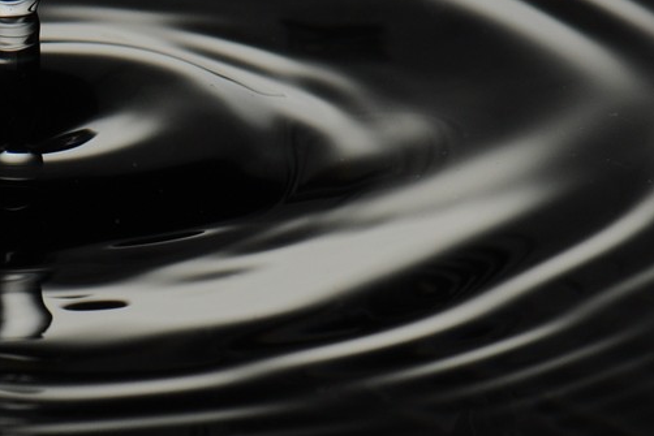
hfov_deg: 4.8
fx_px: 7711
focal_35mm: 424
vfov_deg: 3.2
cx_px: 3
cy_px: 172
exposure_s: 1/1.6
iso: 400
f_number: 14
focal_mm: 105
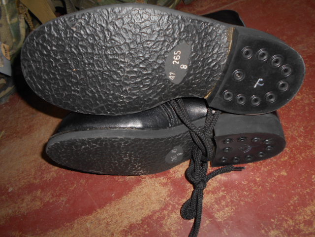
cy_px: 118
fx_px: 237
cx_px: 158
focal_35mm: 26
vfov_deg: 53.1
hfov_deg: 67.3
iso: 80
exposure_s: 1/25
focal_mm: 4.6
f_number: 3.2
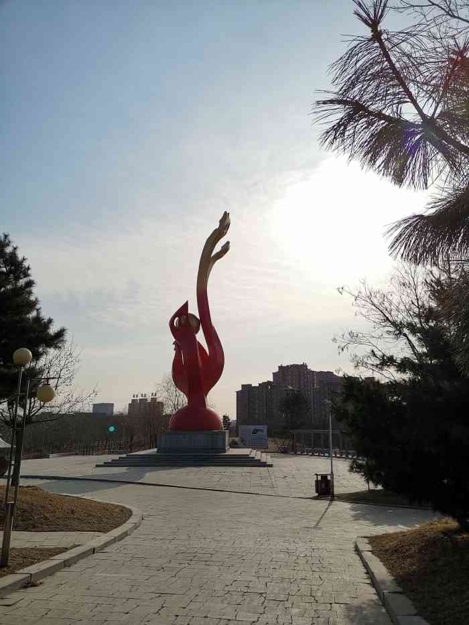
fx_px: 488
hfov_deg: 51.4
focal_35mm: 27
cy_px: 312
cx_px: 234
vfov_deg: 65.3
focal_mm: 5.3
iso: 50
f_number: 1.8
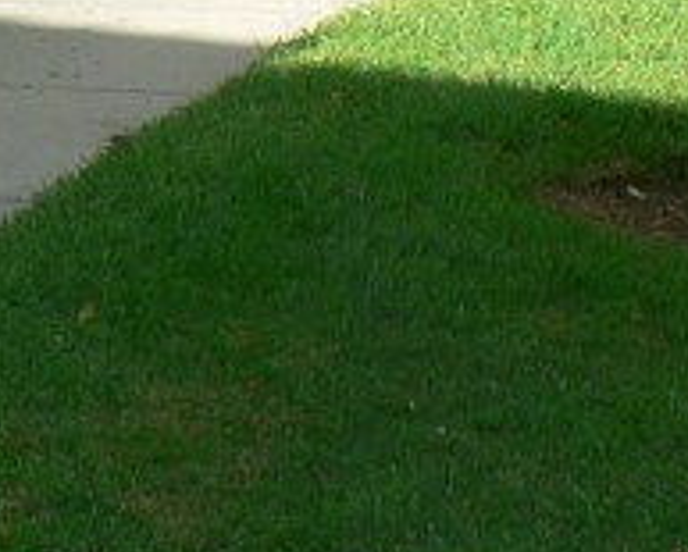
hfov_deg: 10.2
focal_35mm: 186
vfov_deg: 7.8
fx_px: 3793
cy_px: -716
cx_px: -185
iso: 80
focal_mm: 6
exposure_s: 1/250
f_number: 4
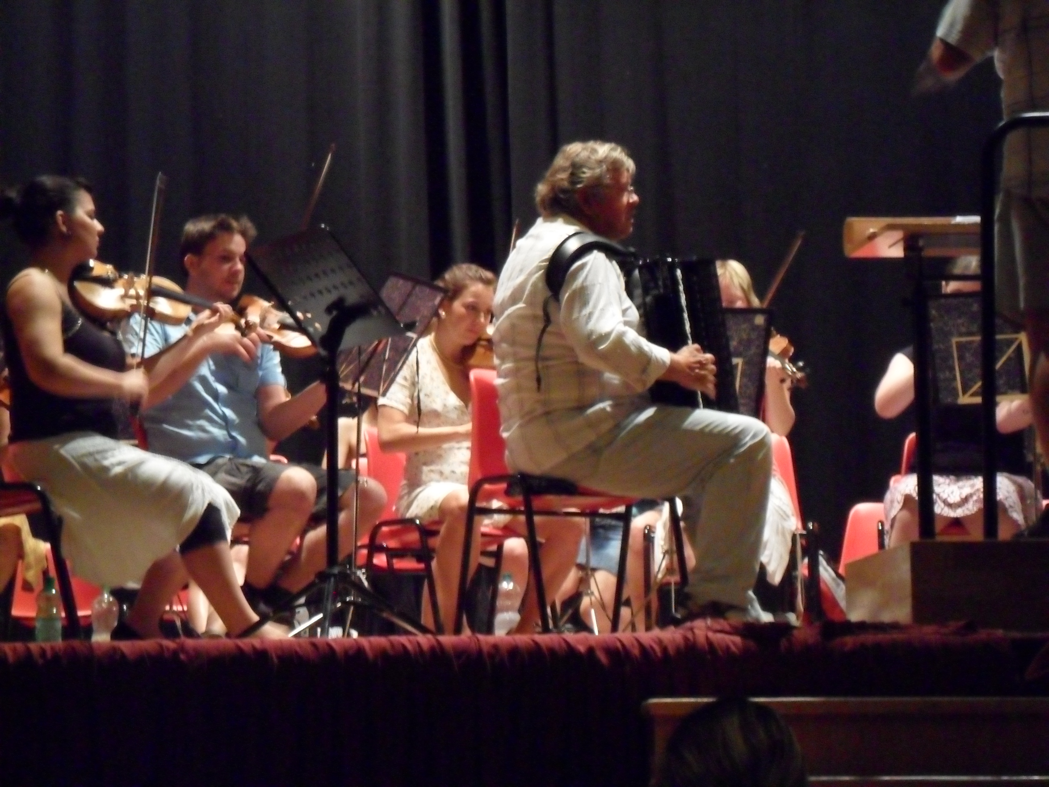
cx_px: 524
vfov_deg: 12.7
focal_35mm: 117
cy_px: 394
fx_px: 3546
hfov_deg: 16.8
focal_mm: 21
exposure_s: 1/10
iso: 800
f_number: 5.4
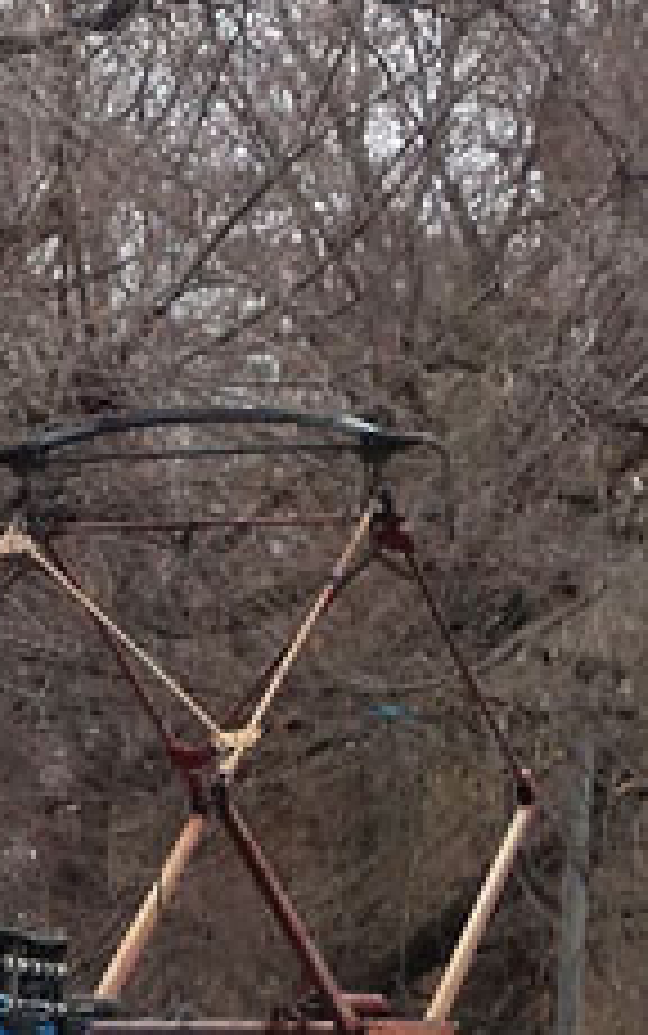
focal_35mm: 324
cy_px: 842
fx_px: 9144
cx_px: -423
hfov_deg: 4.0
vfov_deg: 6.5
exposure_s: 1/500
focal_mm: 22.49
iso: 640
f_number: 3.5
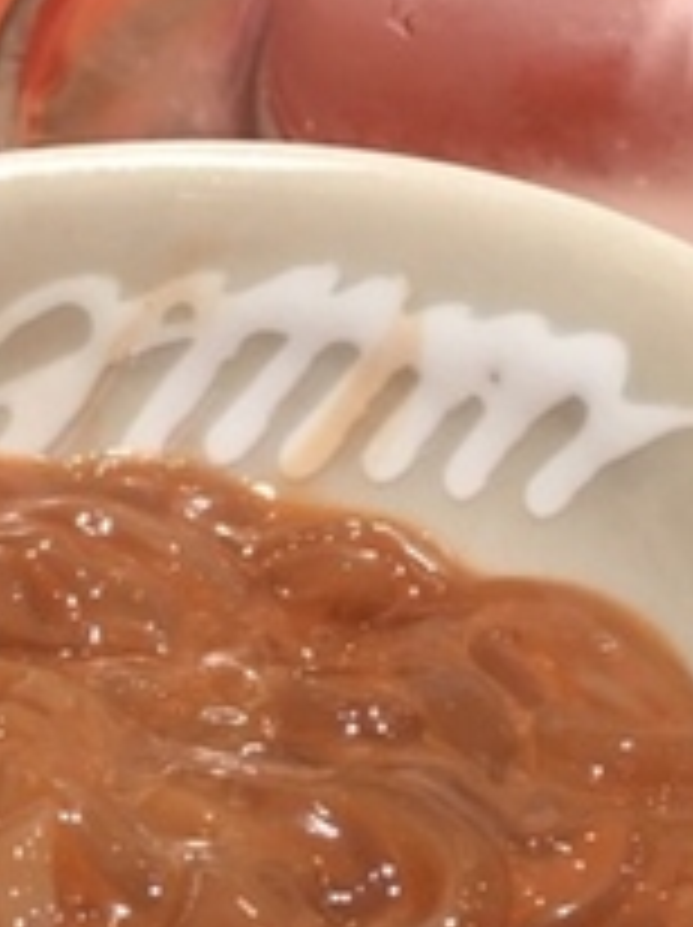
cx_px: 416
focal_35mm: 90
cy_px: 117
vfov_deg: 21.4
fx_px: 2407
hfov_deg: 16.4
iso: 64
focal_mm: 4.15
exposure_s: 1/17
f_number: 2.2
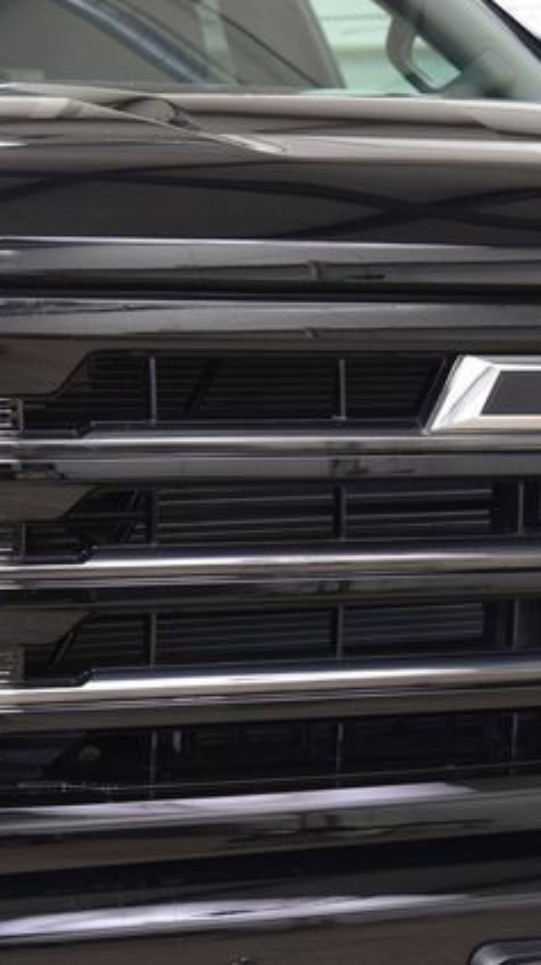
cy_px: 481
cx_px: 518
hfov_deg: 11.2
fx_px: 2728
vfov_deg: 20.0
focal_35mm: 107
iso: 1400
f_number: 6.3
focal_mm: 45
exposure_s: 1/15
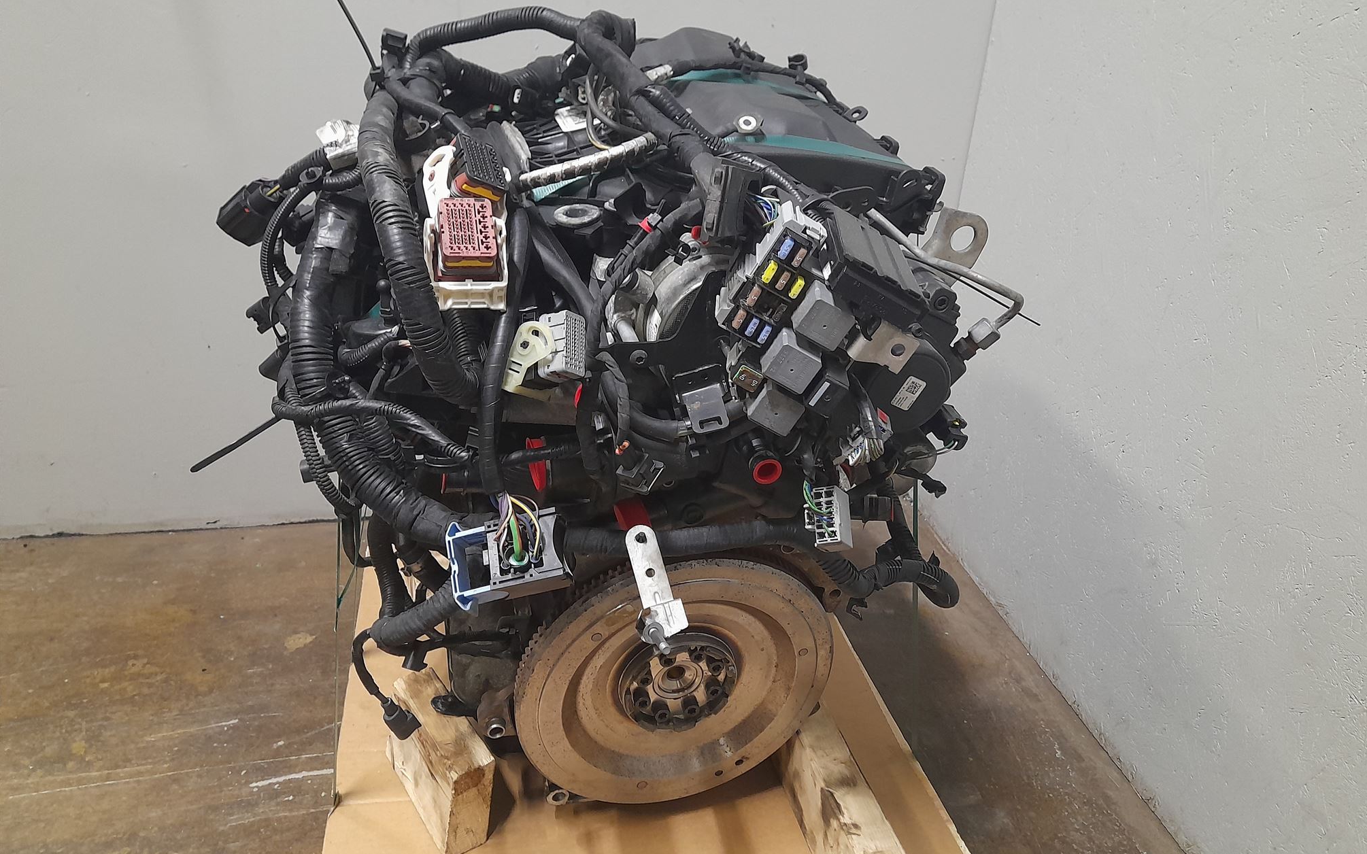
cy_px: 380
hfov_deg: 68.4
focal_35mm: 27
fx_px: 1006
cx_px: 695
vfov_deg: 45.9
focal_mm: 4.6
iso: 400
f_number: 2
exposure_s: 1/50
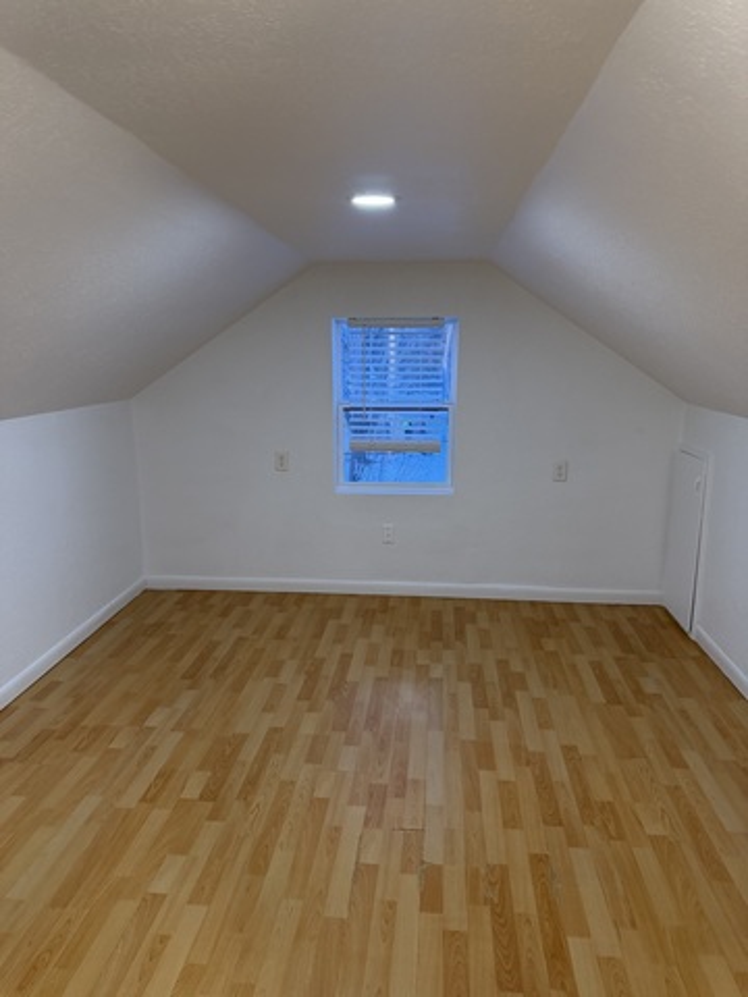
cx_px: 374
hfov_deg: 56.8
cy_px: 498
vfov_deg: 71.6
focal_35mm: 24
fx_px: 691
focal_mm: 6.76
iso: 200
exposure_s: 1/120
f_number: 1.78
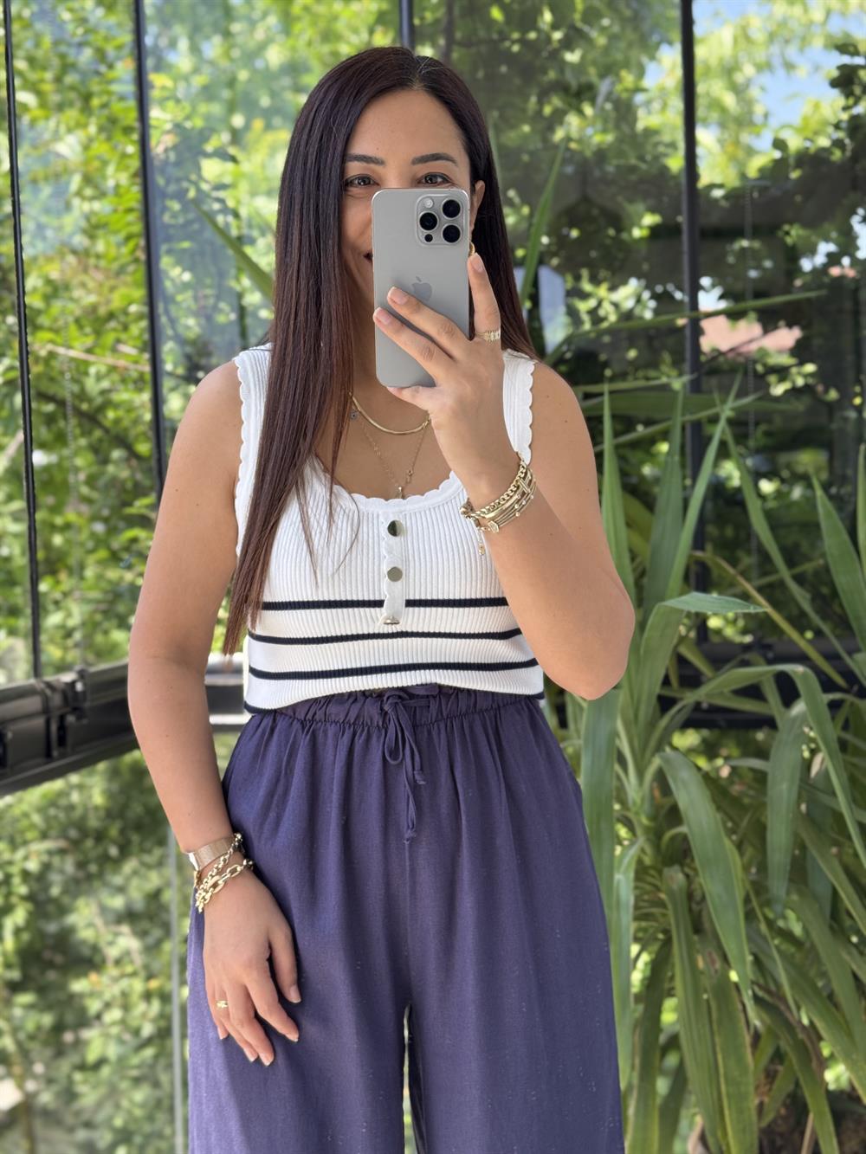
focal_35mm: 48
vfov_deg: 39.7
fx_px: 1601
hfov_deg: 30.3
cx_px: 433
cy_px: 577
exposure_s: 1/121
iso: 50
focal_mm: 6.76
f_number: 1.78
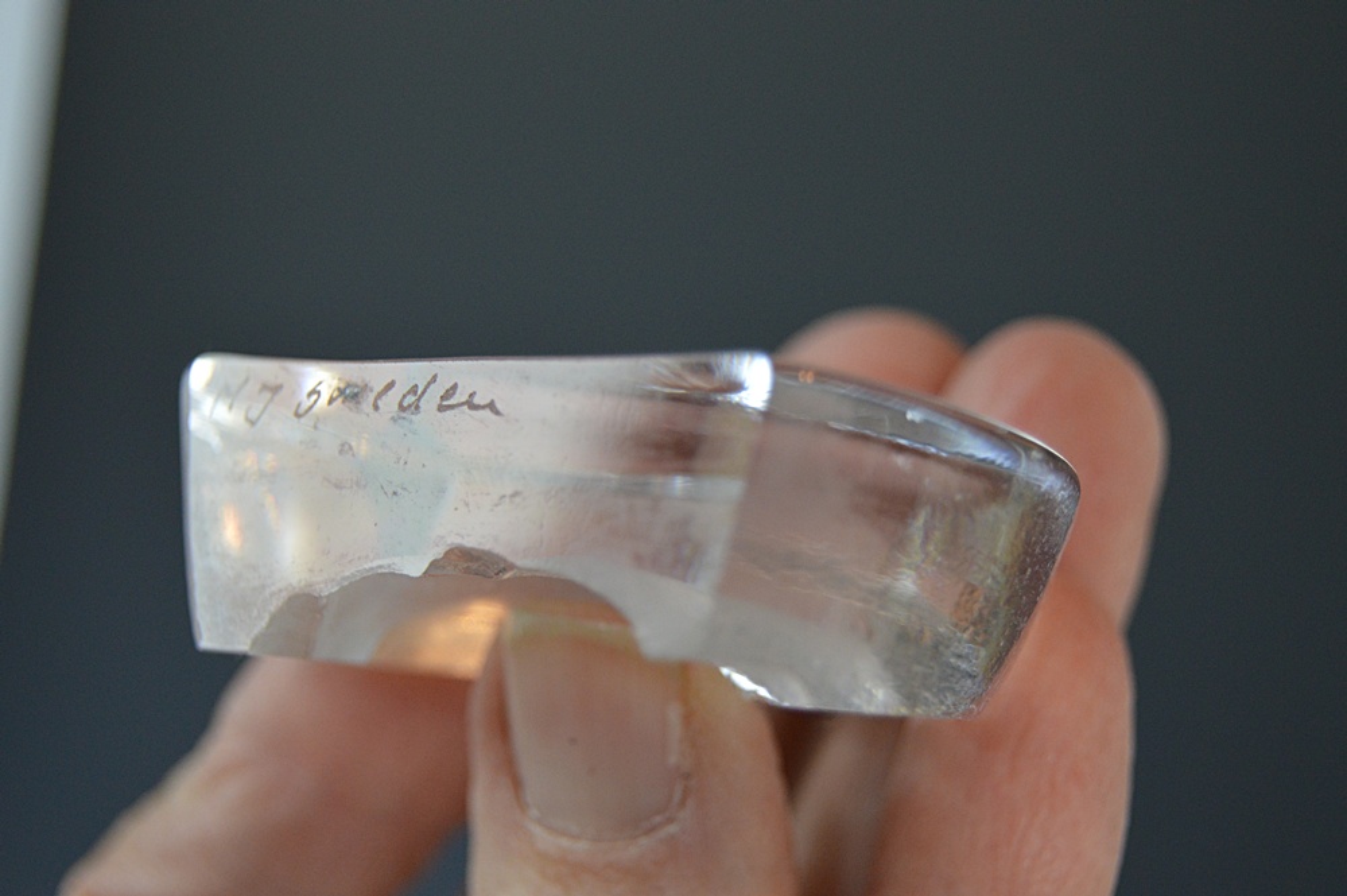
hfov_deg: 26.0
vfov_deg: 17.5
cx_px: 674
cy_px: 448
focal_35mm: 78
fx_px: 2916
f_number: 5.6
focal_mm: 52
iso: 1250
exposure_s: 1/60
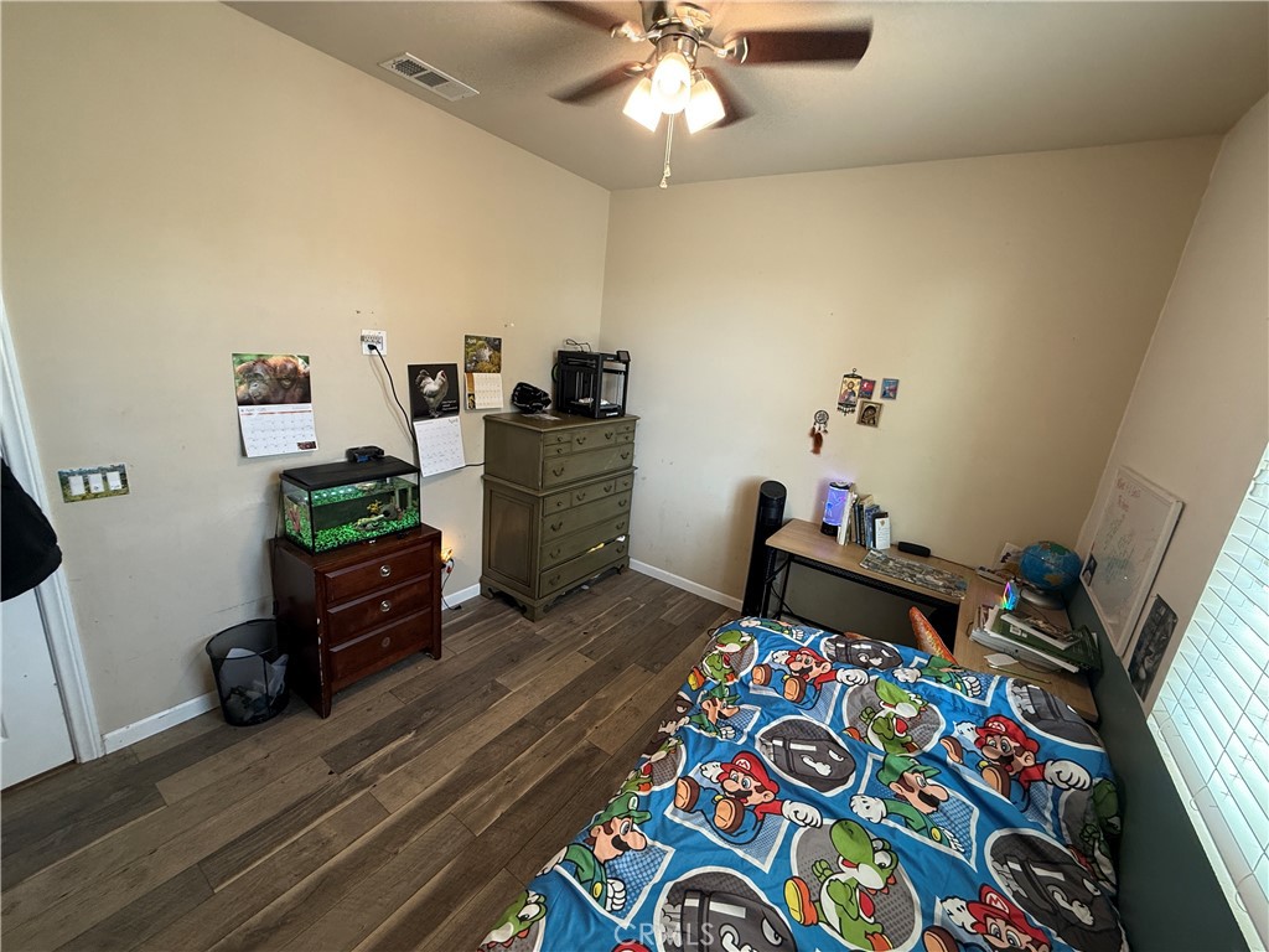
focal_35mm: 14
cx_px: 634
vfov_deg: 85.7
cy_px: 476
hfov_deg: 102.1
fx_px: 513
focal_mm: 2.22
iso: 160
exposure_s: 1/60
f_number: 2.2
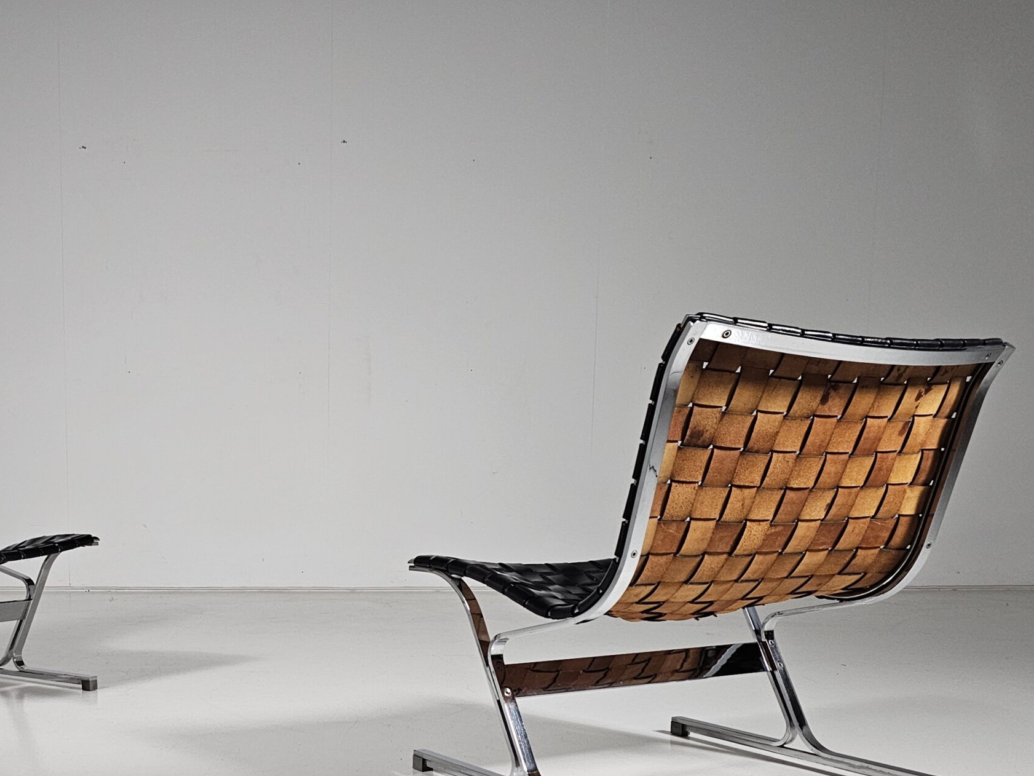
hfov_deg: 51.1
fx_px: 1046
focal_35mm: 35
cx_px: 298
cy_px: 588
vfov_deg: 39.5
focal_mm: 6.3
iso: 400
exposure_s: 1/100
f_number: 1.7
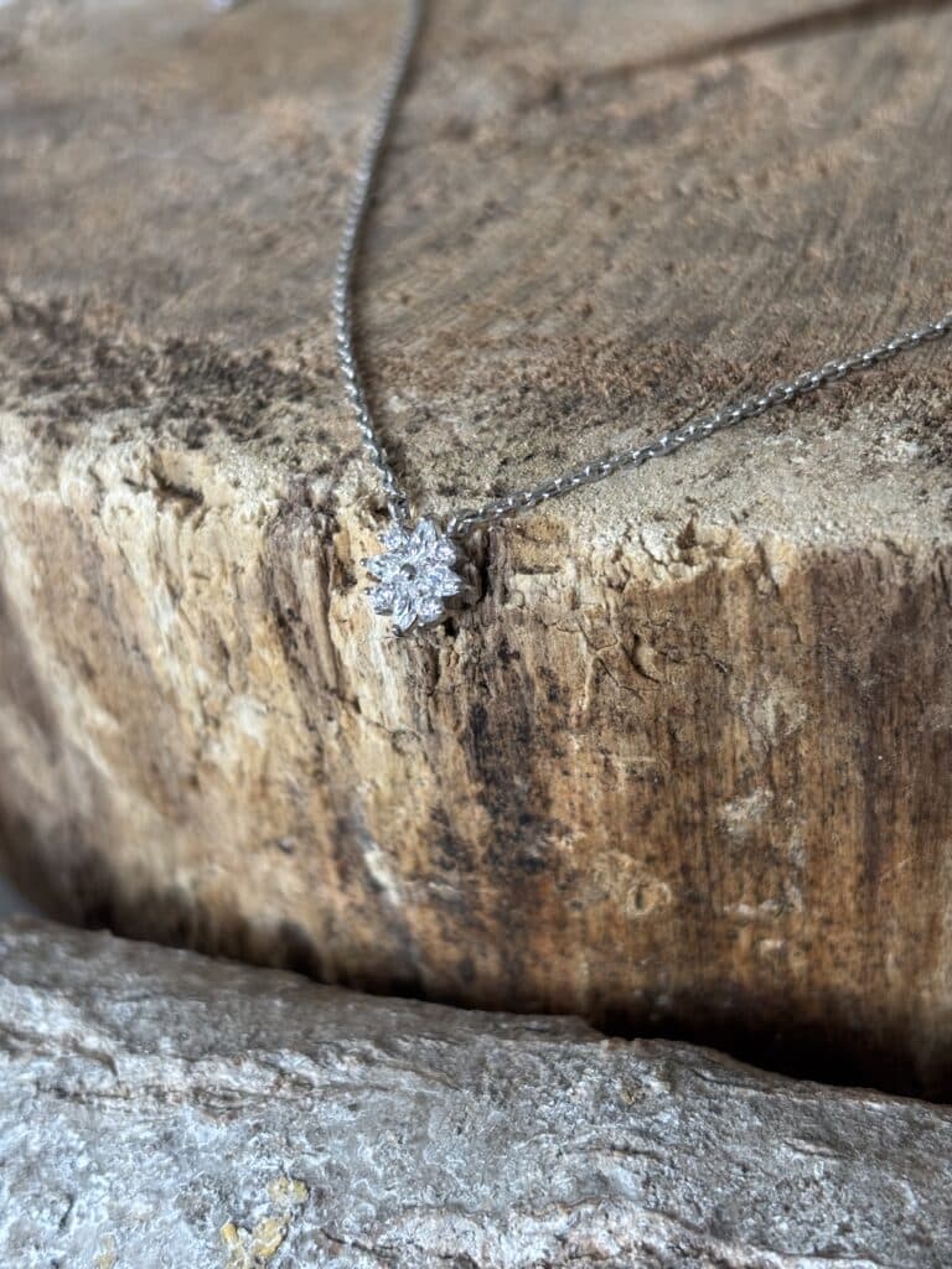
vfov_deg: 36.8
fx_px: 1907
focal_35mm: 52
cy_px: 634
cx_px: 476
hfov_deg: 28.0
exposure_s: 1/60
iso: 160
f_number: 1.6
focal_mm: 5.96
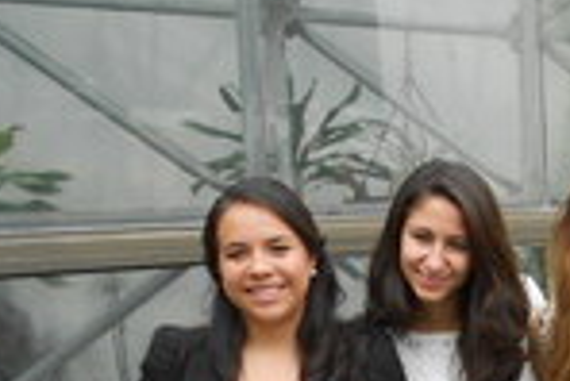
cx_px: 863
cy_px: 523
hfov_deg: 16.0
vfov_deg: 11.4
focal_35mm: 117
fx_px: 1854
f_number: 3.2
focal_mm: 4.6
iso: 80
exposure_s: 1/160
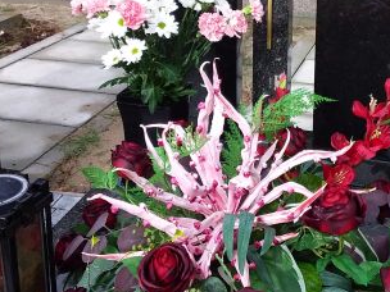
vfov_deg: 24.2
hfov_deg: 32.5
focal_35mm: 59
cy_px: 33
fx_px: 665
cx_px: 257
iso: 40
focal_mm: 2.91
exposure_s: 1/522
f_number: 1.9
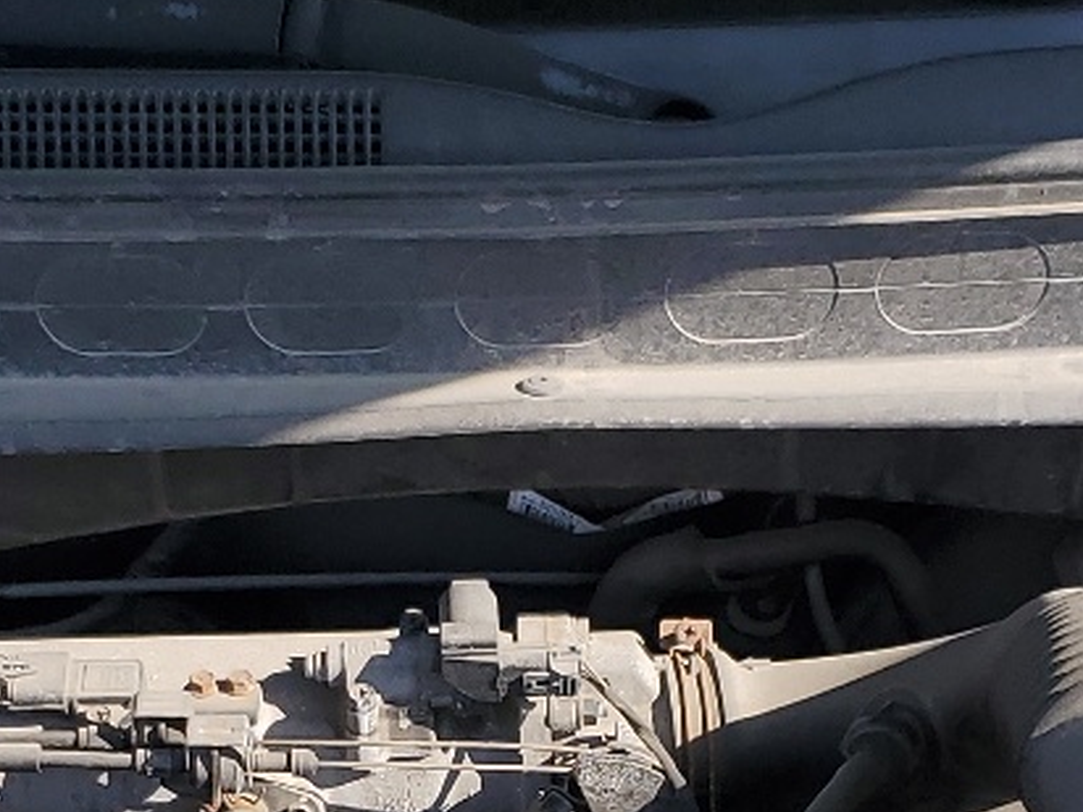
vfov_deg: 14.3
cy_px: 883
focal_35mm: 101
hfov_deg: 19.4
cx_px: 497
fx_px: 3160
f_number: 1.5
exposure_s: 1/1667
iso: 50
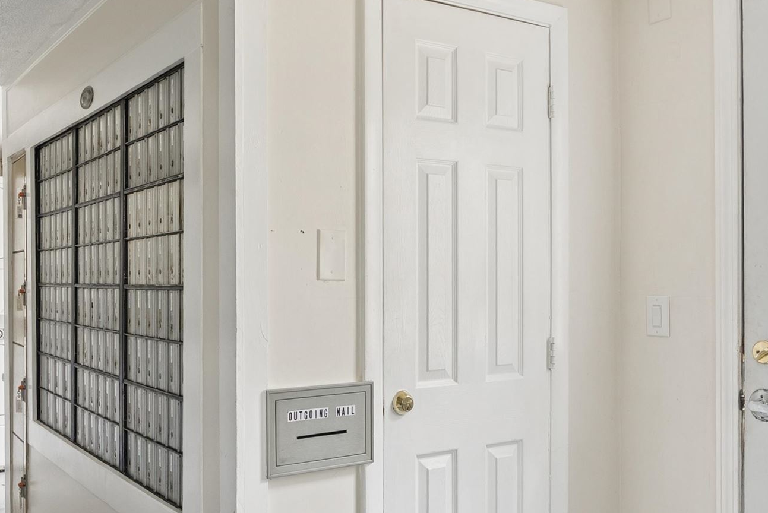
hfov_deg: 50.6
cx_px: 345
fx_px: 811
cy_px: 282
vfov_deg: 35.1
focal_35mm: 38
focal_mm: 16
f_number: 7.1
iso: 320
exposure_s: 1/13
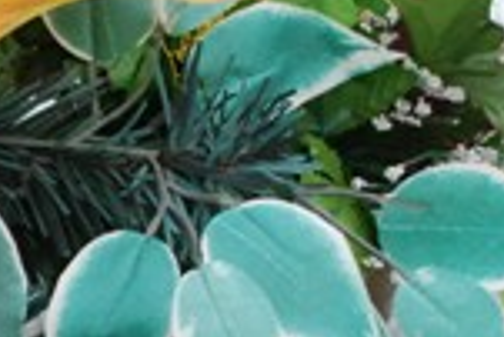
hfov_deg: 5.1
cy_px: 759
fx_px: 5577
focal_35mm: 398
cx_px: -317
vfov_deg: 3.4
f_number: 7.1
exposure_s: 1/60
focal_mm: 50
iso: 500
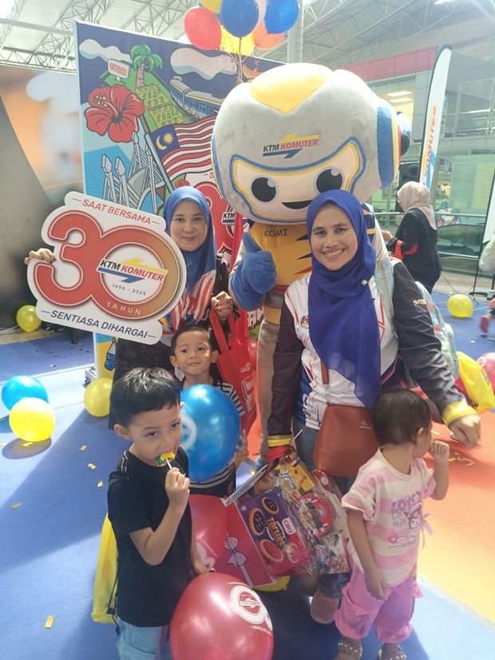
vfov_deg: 67.3
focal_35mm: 26
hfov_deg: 53.1
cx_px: 248
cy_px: 330
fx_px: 495
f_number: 1.8
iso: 400
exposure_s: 1/50
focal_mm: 4.84
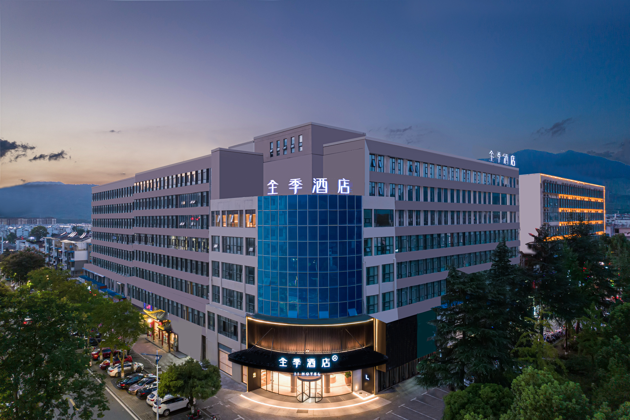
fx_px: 385
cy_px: 210
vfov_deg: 57.2
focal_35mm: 22
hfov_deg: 78.6
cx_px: 315
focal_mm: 8.38
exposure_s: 1/15
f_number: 2.8
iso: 280
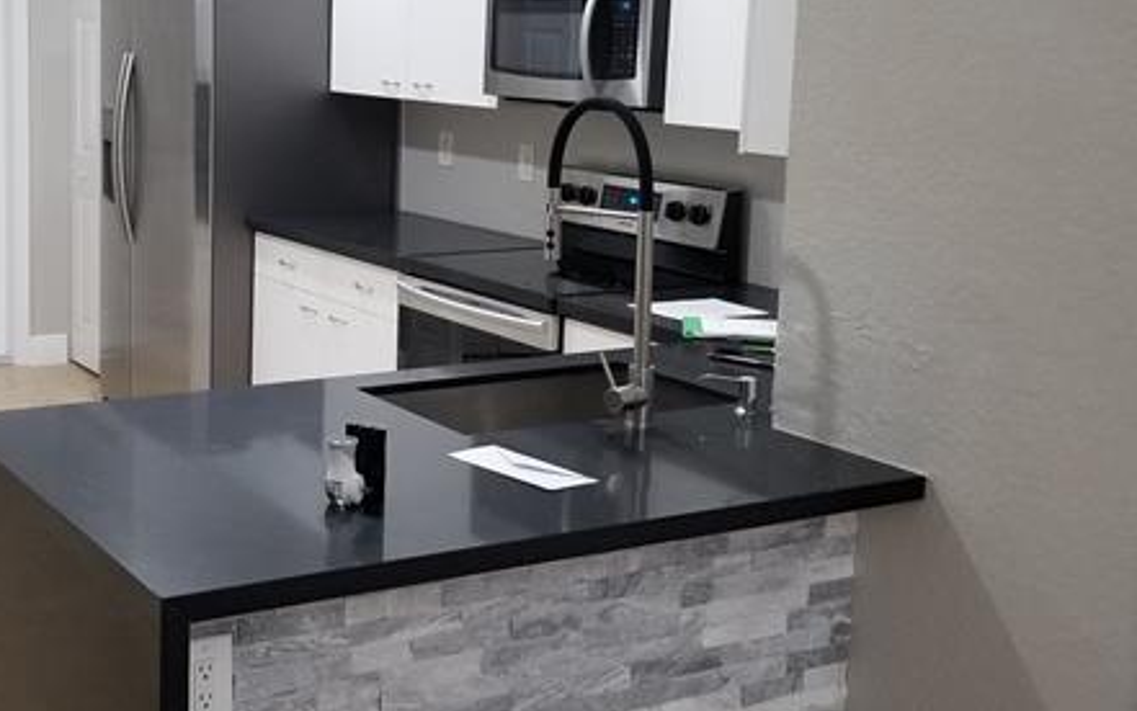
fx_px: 1550
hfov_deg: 39.1
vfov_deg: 25.8
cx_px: 273
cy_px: 276
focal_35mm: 50
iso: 160
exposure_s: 1/30
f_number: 1.7
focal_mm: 4.3
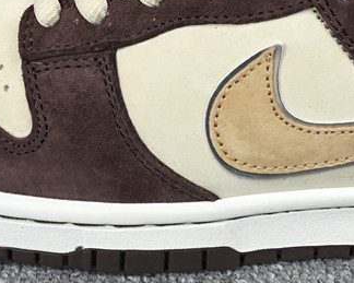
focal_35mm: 84
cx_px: 255
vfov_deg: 18.0
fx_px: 880
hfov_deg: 22.6
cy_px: 22
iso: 25
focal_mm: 3.3
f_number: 2.4
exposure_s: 1/152
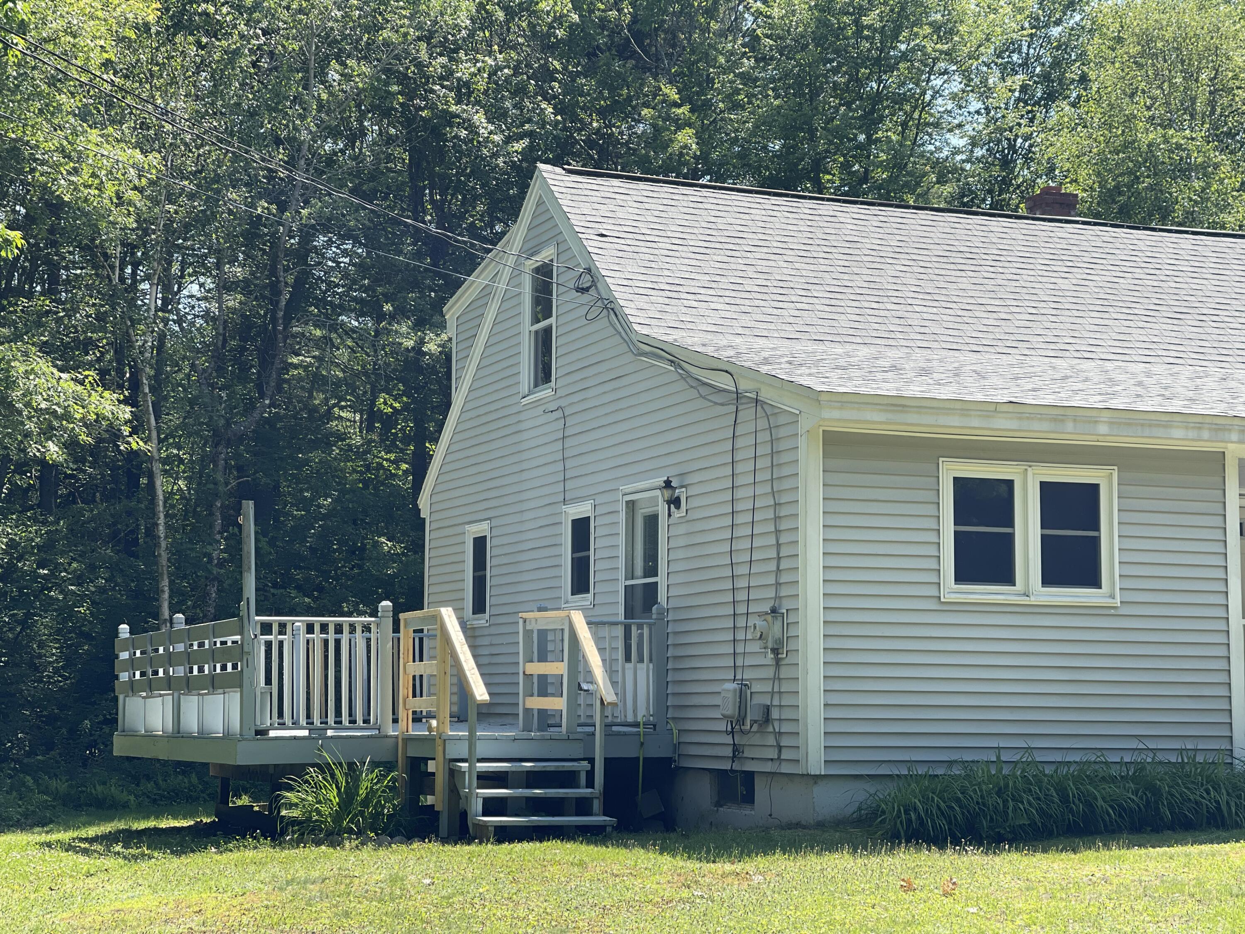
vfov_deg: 22.9
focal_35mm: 64
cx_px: 622
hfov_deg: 30.3
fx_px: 2302
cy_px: 467
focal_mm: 7.5
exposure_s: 1/528
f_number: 2.2
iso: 32
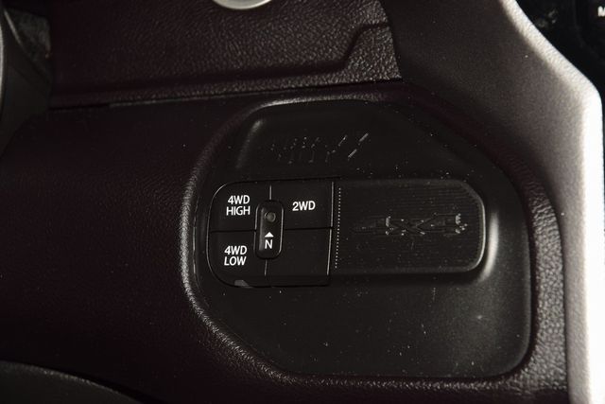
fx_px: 1765
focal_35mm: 105
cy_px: 202
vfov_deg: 13.0
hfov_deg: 19.5
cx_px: 302
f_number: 8
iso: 125
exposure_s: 1/125
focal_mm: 70
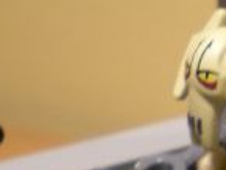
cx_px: 223
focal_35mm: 188
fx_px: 1228
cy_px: 213
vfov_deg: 7.8
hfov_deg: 10.4
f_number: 3.1
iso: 200
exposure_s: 1/44.2
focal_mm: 6.3
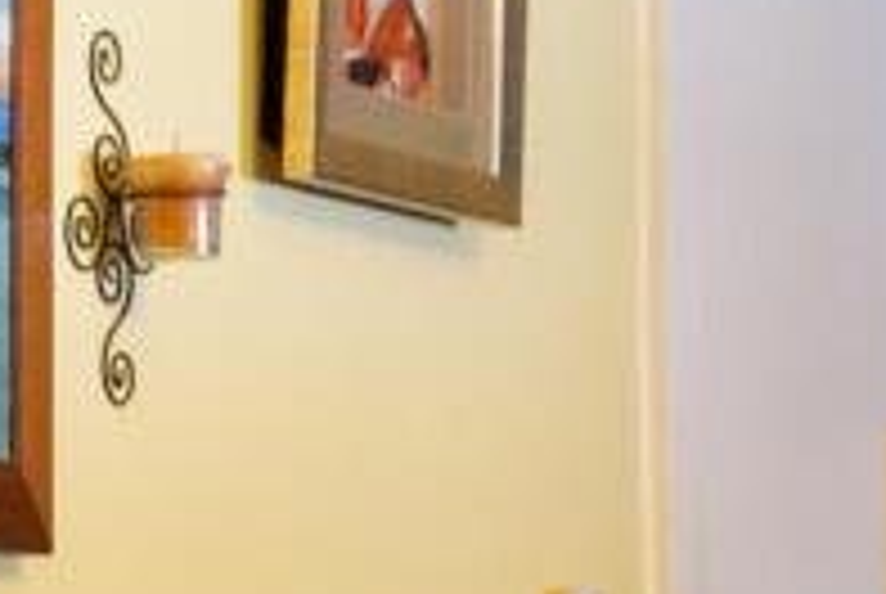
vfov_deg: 6.2
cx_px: 1192
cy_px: 945
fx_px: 5398
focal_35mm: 219
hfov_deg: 9.2
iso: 1250
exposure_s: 1/50
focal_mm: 40
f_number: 4
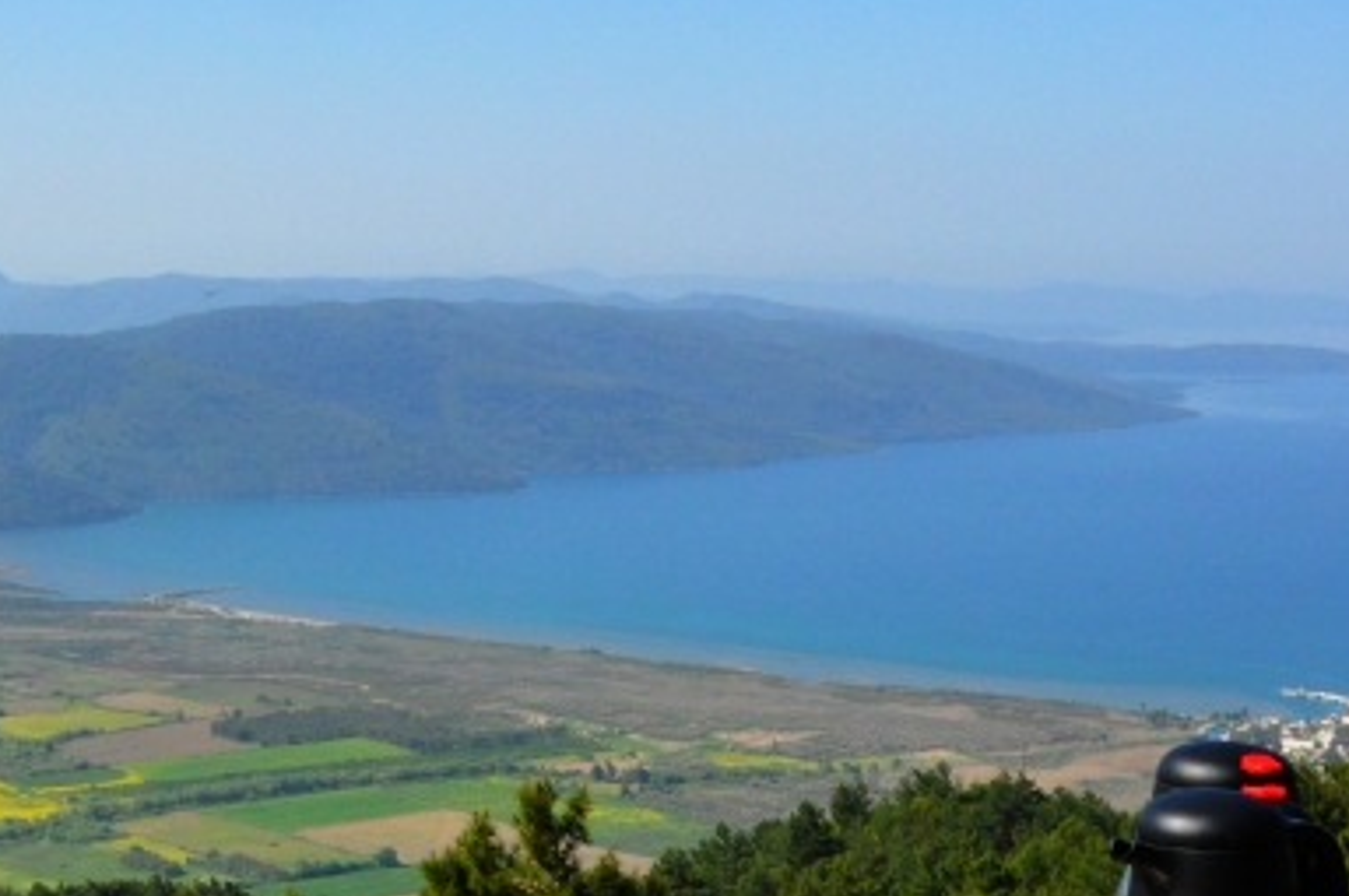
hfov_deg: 26.7
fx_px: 2807
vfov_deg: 18.1
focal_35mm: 75
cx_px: 369
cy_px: 452
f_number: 22
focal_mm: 24
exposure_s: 1/500
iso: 1250
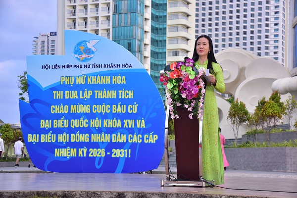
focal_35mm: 78
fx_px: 643
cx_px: 148
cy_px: 99
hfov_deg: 26.0
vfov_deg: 17.5
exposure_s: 1/400
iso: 1600
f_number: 8
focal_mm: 78
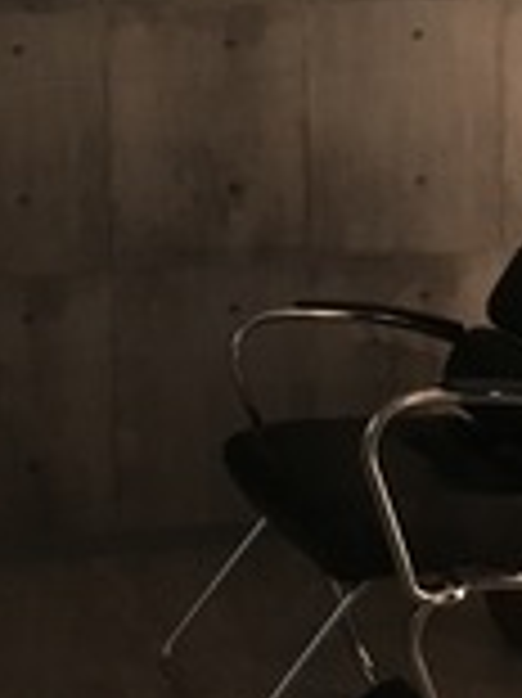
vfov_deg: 24.8
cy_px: 5
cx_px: 148
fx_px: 1510
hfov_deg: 19.5
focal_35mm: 75
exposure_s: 1/17
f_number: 2.2
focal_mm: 4.15
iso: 800
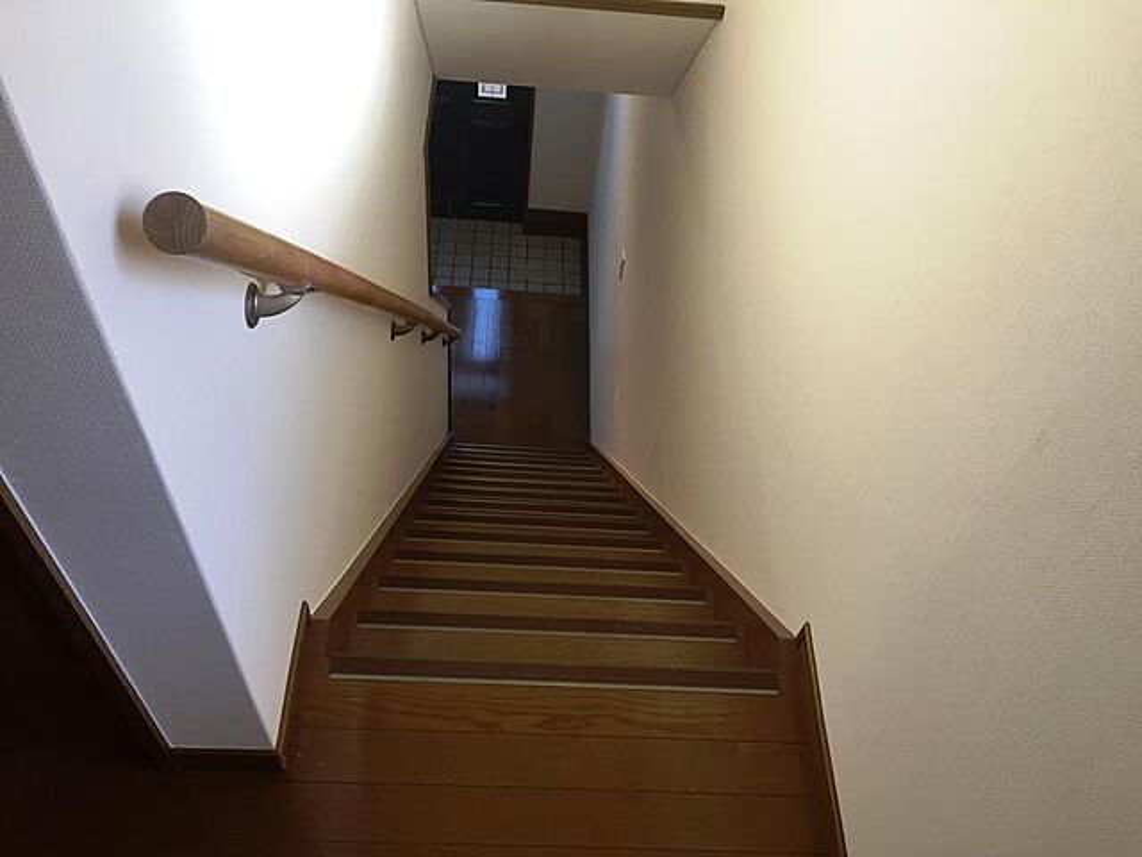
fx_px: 957
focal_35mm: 29
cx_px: 571
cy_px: 428
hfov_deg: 61.7
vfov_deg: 48.2
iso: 40
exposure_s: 1/40
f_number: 2.2
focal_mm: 4.15
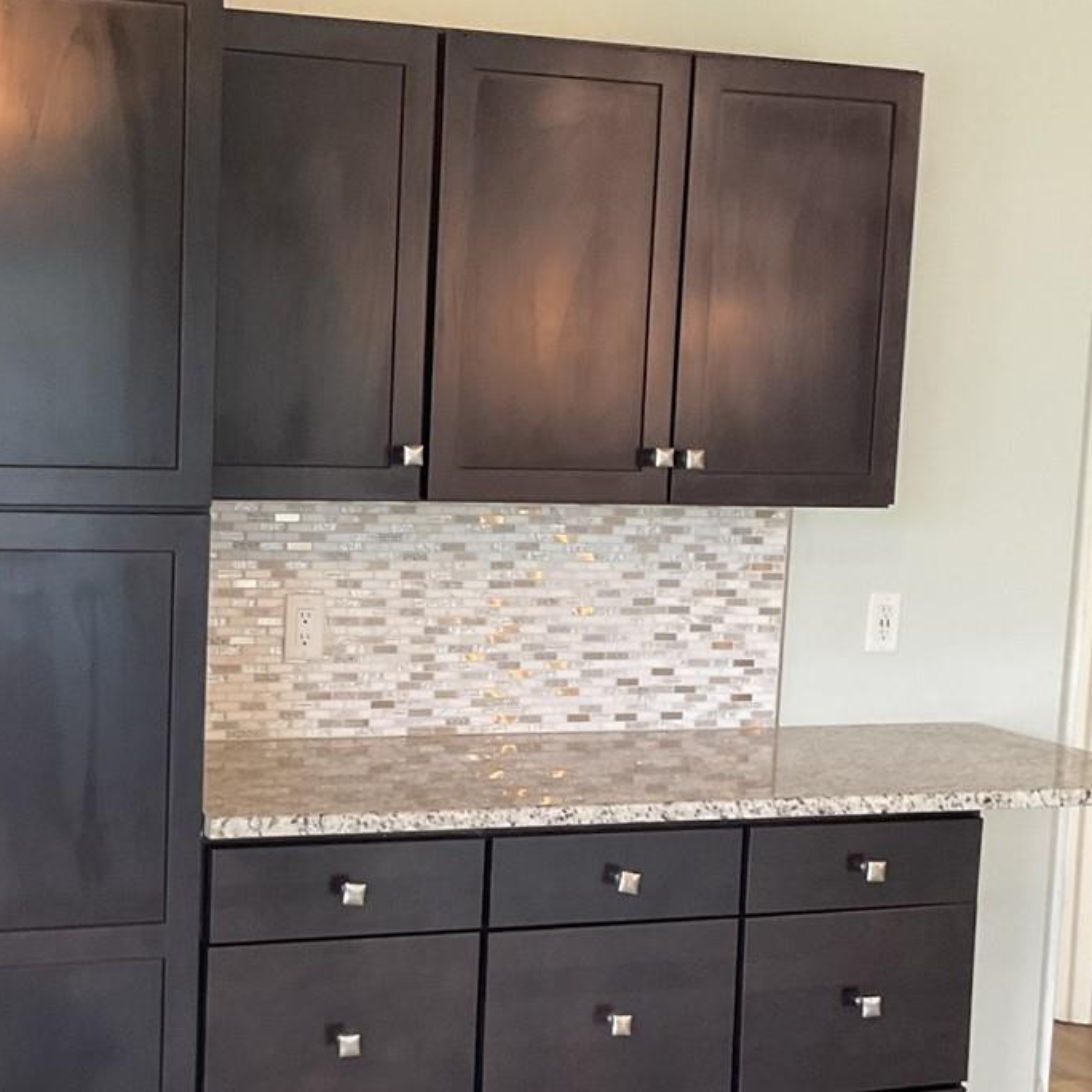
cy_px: 645
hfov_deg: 28.3
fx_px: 2141
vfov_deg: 28.6
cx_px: 311
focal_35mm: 60
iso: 100
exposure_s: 1/60
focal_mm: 3
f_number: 1.8
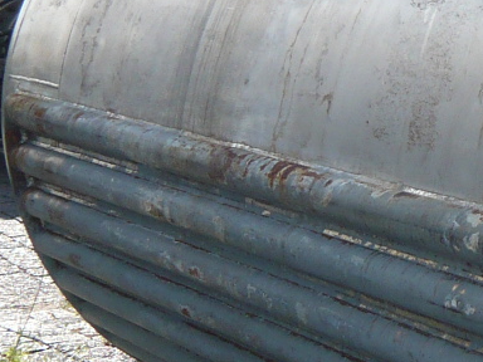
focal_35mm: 120
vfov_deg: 12.3
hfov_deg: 15.6
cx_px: 630
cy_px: 175
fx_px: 1674
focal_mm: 4.6
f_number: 2.8
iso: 100
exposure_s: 1/640
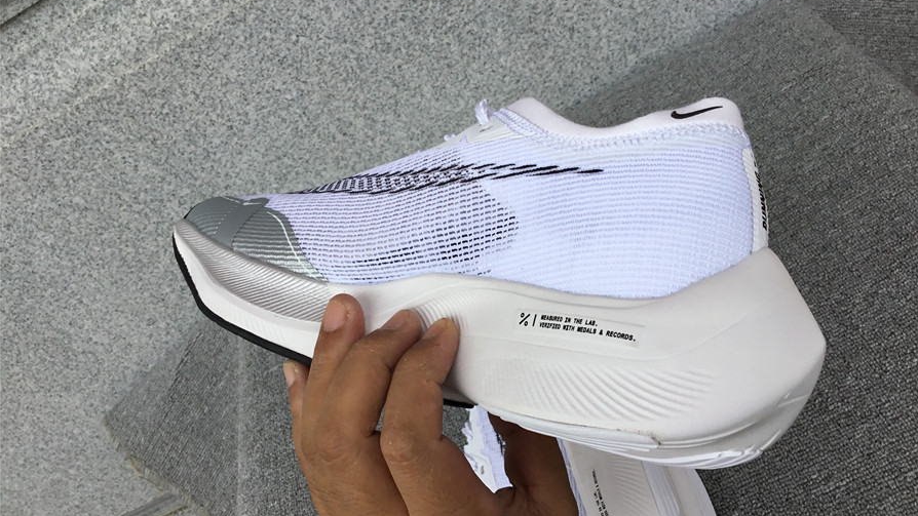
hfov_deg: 58.0
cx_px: 461
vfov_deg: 34.7
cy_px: 257
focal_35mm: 34
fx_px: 828
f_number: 2.4
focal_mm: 3.3
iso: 25
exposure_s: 1/328
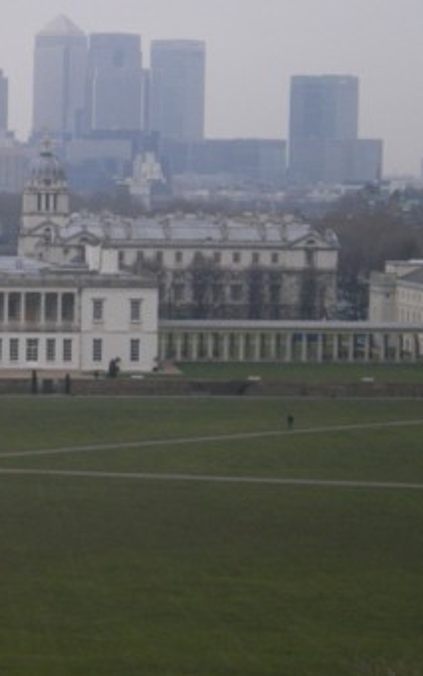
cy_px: 313
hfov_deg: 10.6
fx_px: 2265
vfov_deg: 17.0
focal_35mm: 123
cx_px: -4
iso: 350
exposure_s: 1/500
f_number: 5.1
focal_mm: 14.3
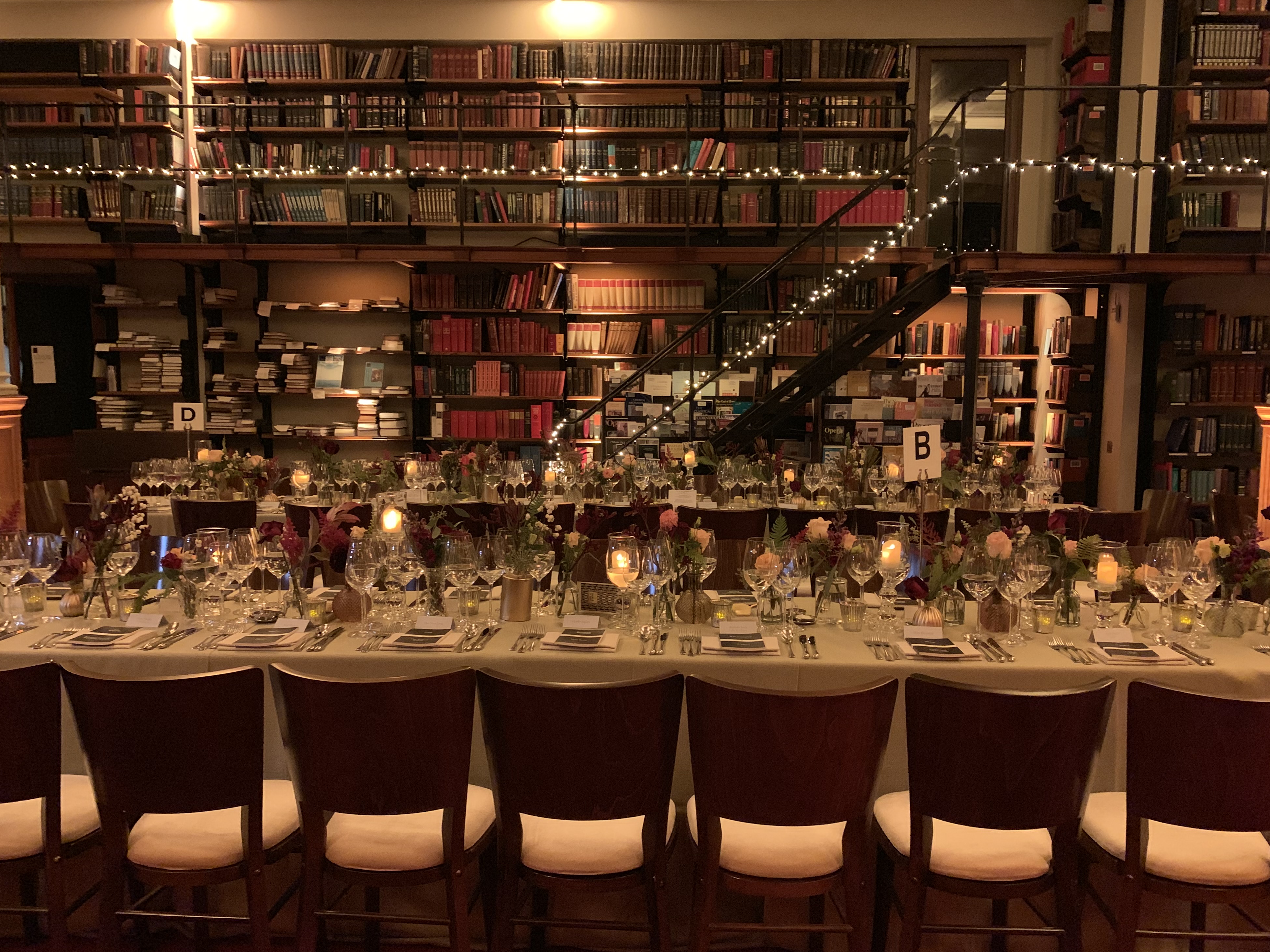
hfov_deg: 65.3
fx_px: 991
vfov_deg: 51.3
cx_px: 648
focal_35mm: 27
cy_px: 490
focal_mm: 4.25
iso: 800
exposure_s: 1/24
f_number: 1.8
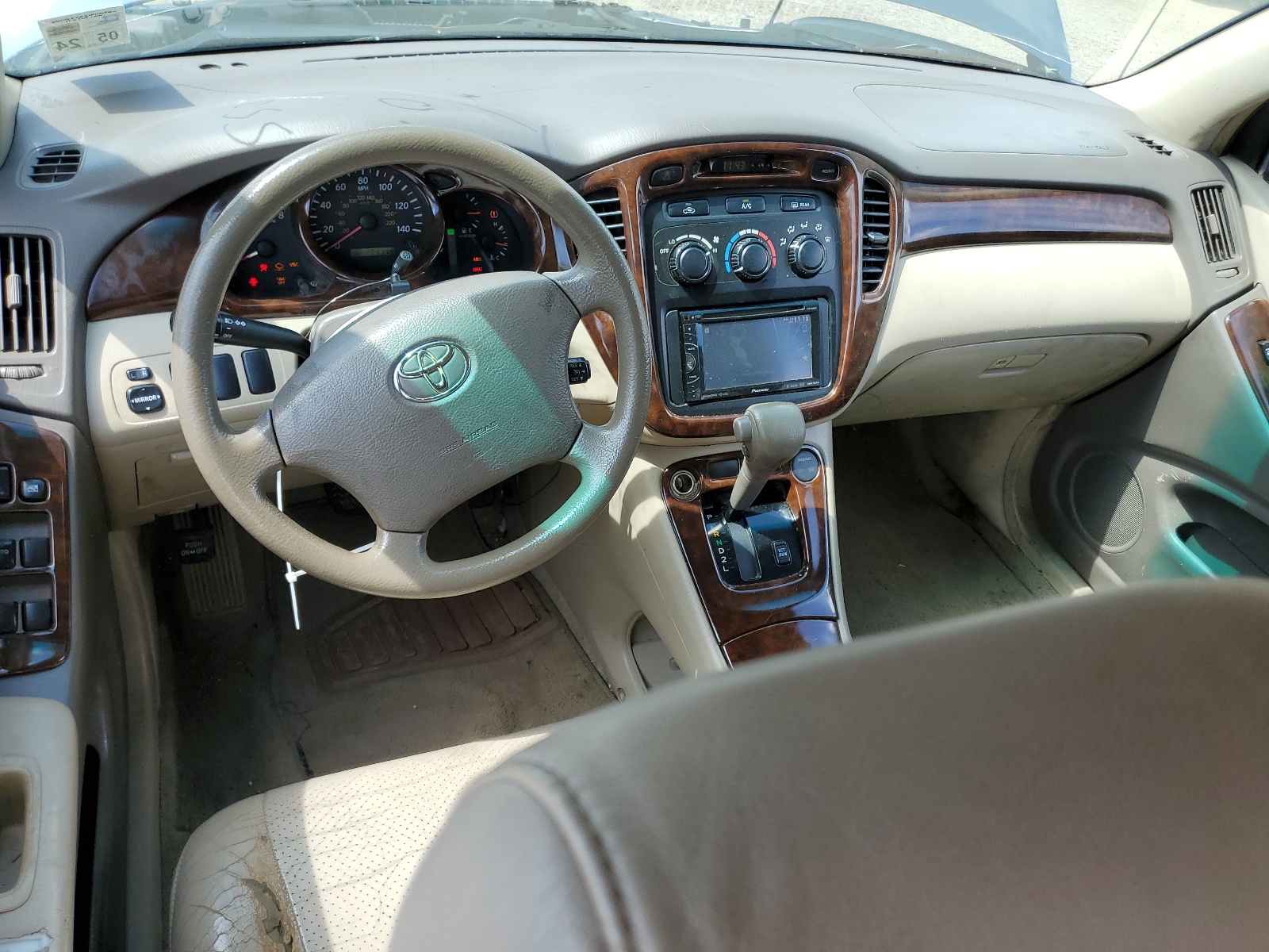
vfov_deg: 53.1
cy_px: 476
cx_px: 634
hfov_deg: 67.3
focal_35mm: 26
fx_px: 953
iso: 50
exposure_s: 1/370
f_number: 1.5
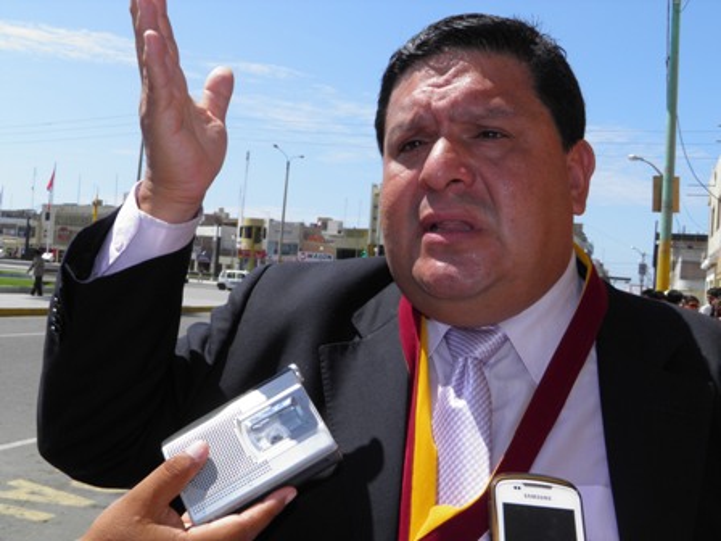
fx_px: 812
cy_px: 270
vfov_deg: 36.8
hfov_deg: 47.9
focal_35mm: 39
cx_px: 360
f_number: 5.7
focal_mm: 7.1
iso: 50
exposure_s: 1/320
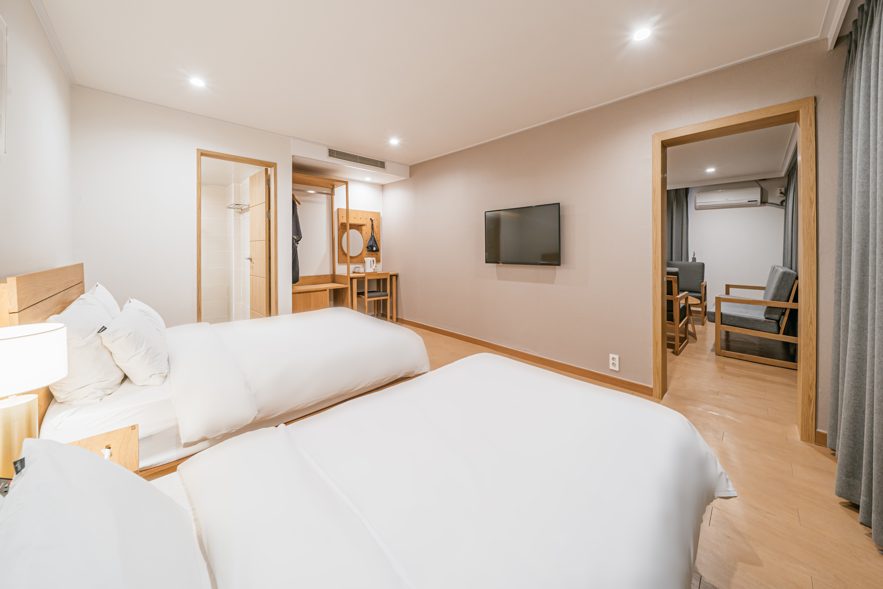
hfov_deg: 112.6
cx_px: 442
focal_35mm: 12
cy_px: 294
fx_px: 294
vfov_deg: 90.0
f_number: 10
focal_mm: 12
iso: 400
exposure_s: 1/1.67
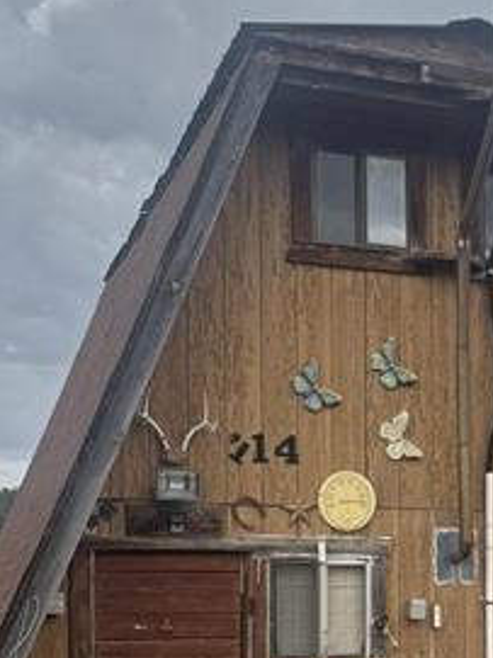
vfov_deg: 27.7
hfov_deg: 21.0
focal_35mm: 68
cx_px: 464
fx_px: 1292
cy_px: 571
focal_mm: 6.76
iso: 80
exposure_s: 1/3802
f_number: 1.78
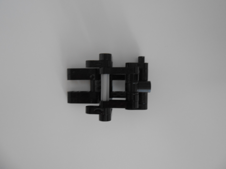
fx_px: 170
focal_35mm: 26
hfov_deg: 67.3
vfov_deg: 53.1
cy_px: 84
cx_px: 113
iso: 320
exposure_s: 1/30
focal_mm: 4.6
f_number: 3.5
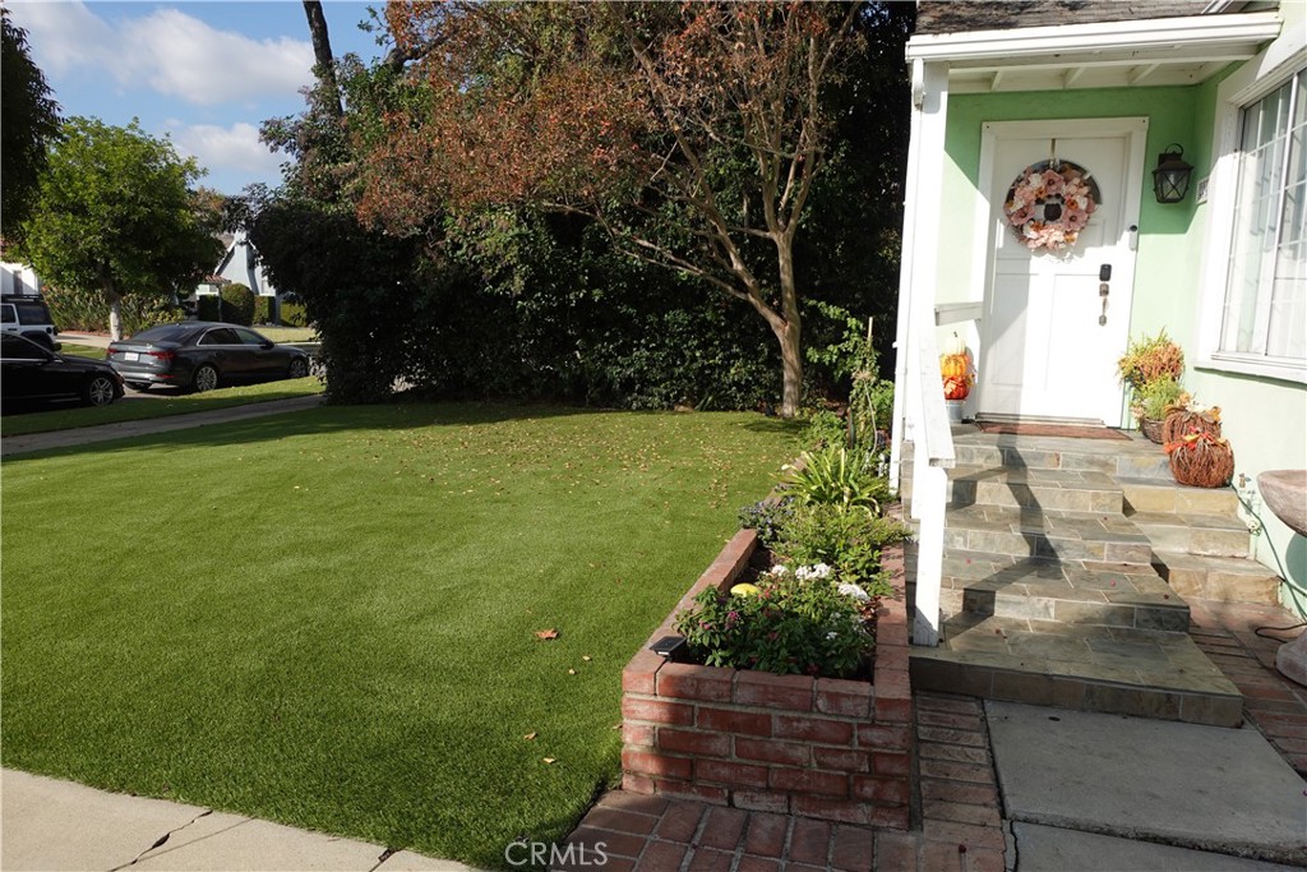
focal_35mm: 24
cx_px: 654
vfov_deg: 53.1
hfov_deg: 73.7
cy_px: 436
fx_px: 871
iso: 125
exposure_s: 1/100
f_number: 4.5
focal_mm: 9.4
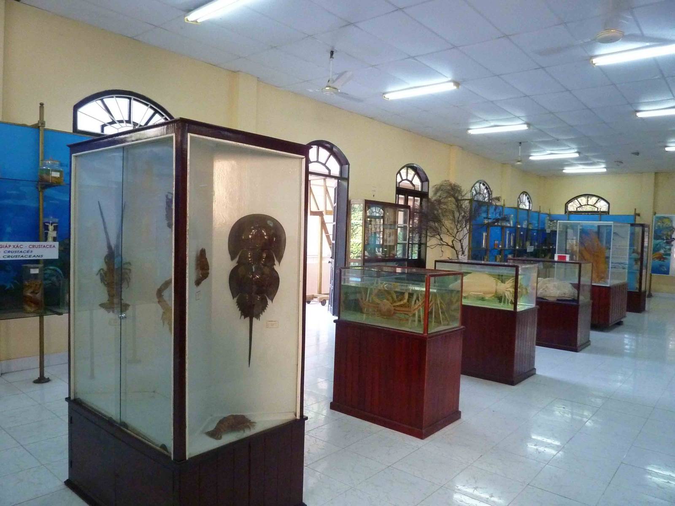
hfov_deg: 69.4
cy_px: 253
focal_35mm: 25
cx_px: 338
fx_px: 487
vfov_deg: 54.9
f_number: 3.3
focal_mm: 4.1
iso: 500
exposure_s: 1/60
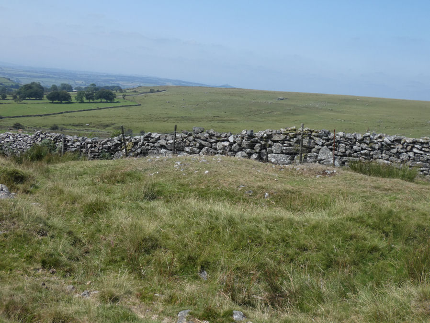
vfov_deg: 37.7
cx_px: 215
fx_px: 472
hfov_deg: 49.0
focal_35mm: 38
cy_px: 162
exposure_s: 1/800
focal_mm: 6.8
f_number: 4
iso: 80
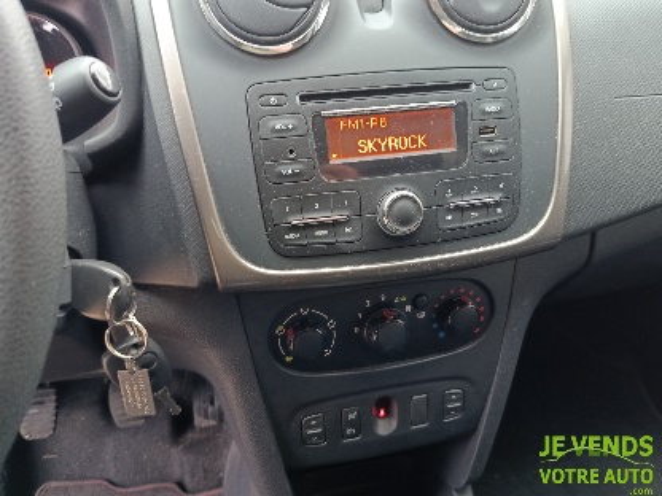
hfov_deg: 67.3
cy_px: 248
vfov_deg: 53.1
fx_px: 497
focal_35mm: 26
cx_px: 331
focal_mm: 5.24
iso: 1297
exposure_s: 1/33.3
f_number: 1.7
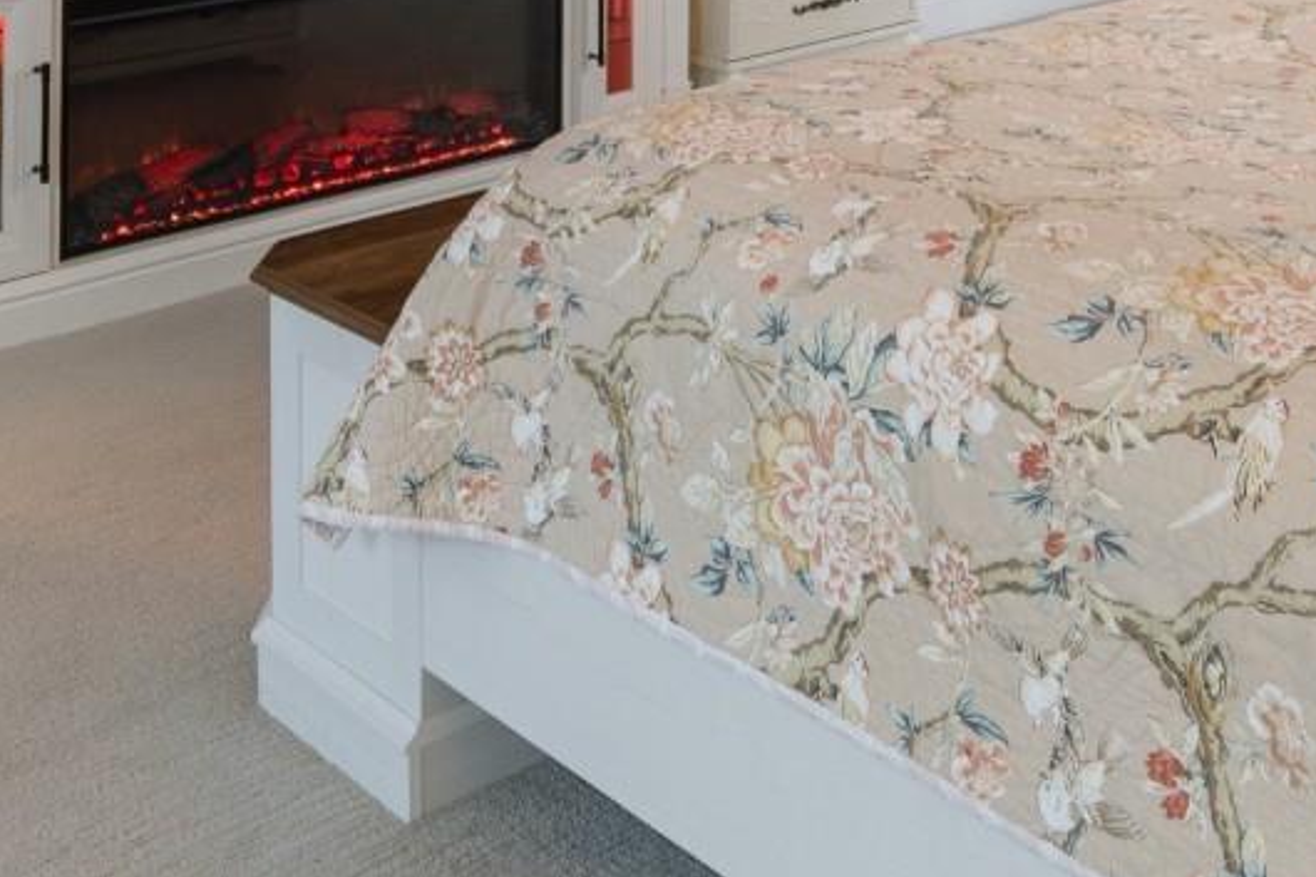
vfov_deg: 21.8
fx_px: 1900
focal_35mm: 52
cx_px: 656
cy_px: -422
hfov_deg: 38.2
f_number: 4.8
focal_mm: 11.5
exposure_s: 1/10
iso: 100
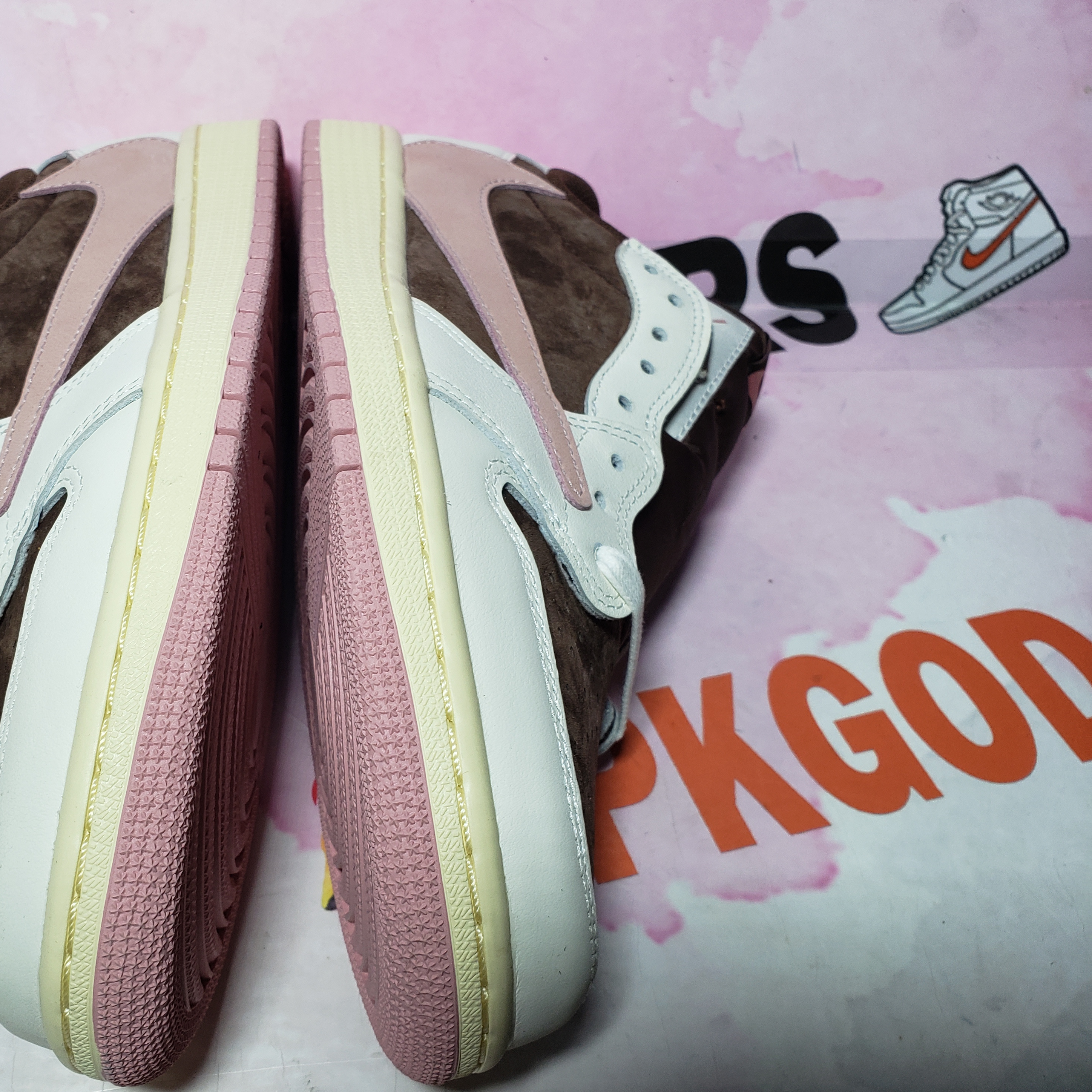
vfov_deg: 51.1
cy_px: 556
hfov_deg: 49.9
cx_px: 334
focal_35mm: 32
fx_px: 1142
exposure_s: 1/189
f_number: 2.4
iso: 50
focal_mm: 4.3
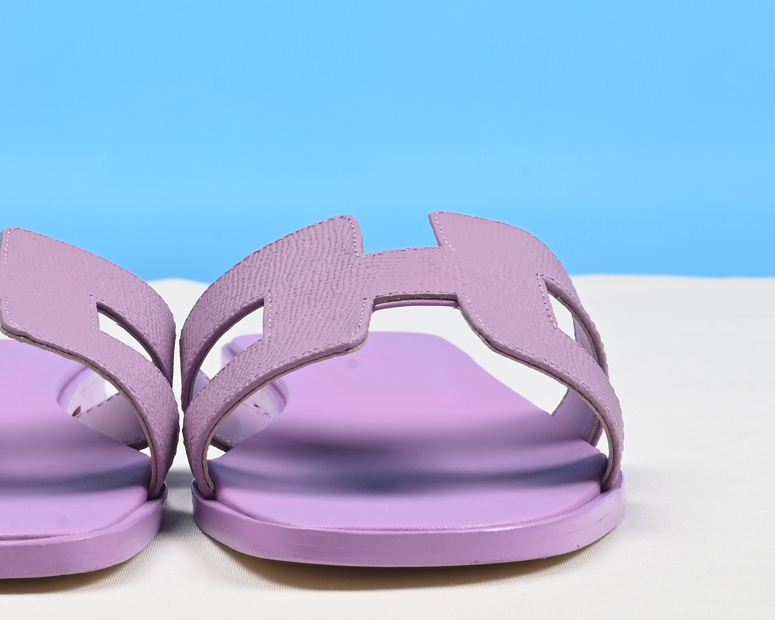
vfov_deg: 13.0
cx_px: 234
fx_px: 2660
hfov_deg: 16.5
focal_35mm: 116
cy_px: -125
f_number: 16
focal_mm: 40
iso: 100
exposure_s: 1/2.5
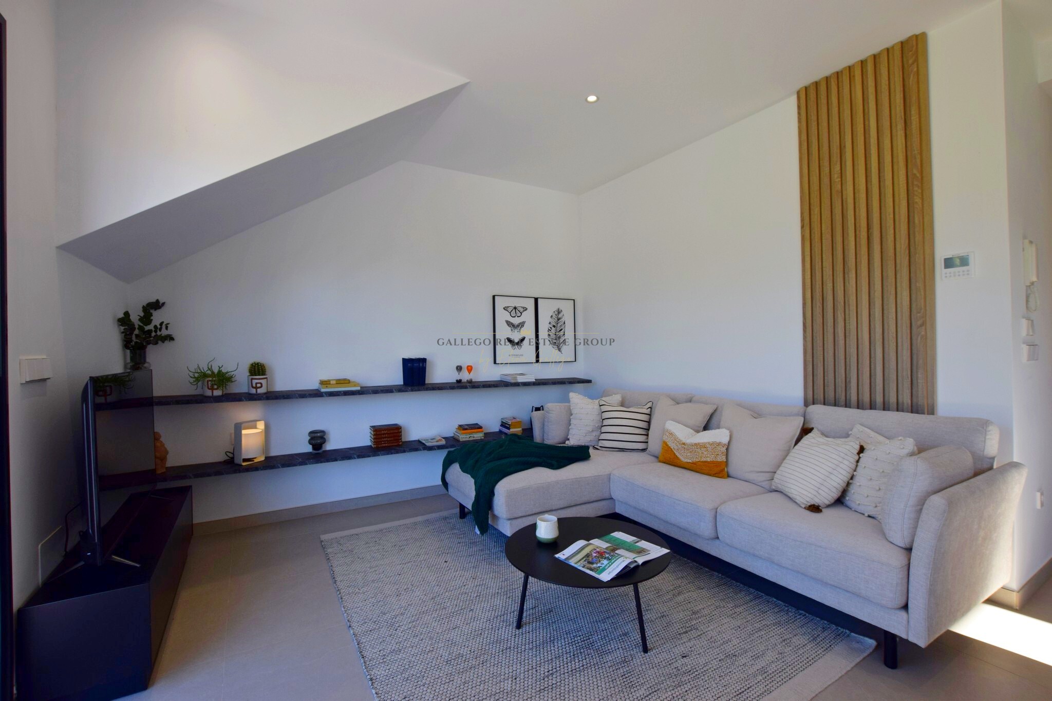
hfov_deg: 100.4
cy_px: 350
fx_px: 438
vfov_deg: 77.3
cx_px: 526
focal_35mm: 15
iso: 400
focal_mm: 10
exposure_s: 1/200
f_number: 7.1
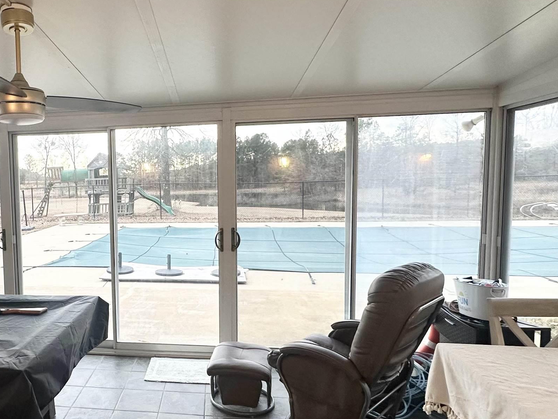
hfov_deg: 61.5
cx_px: 137
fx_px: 435
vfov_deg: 51.4
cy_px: 214
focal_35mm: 27
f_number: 2.2
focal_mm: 2.22
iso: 160
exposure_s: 1/99
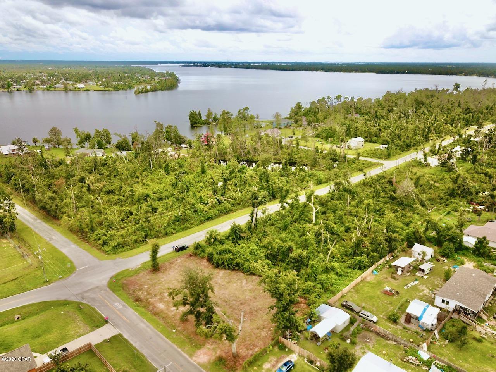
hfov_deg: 67.3
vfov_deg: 53.1
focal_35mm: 26
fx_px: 373
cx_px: 248
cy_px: 186
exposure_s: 1/600
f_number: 2.2
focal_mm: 4.73
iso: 100
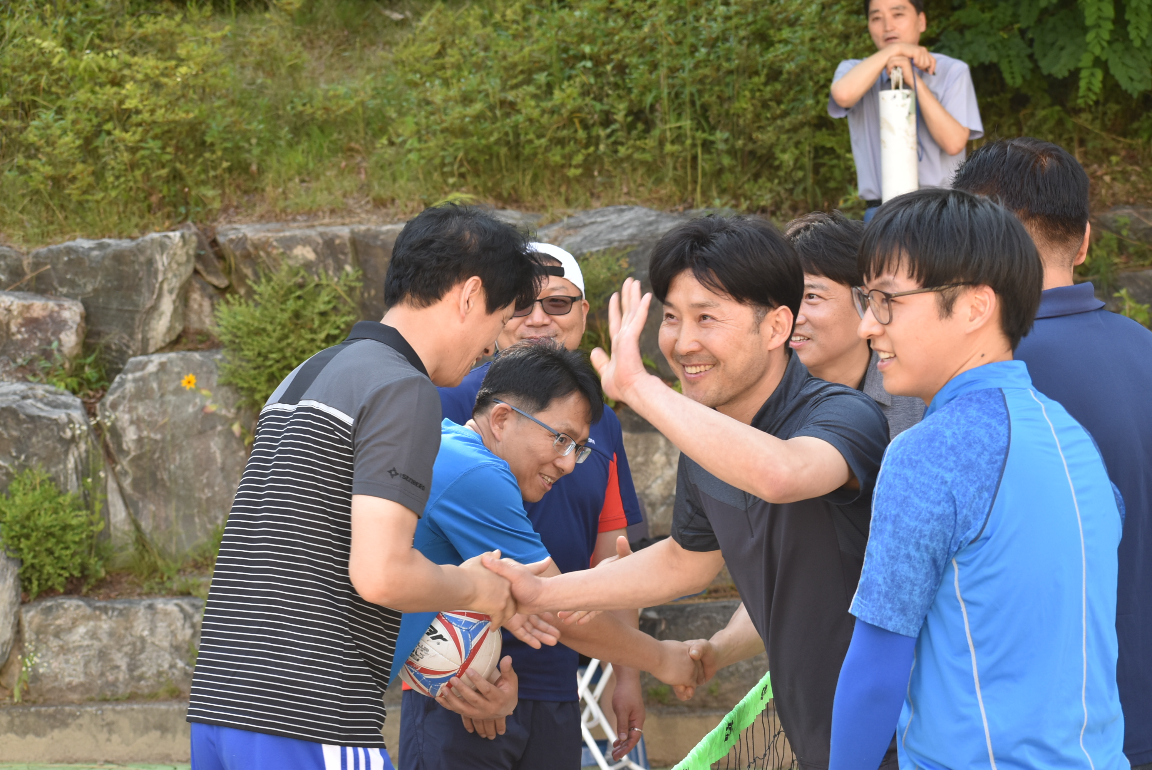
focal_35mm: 105
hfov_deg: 19.4
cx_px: 576
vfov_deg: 13.1
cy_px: 385
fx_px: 3363
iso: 400
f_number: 7.1
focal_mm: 70
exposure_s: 1/200
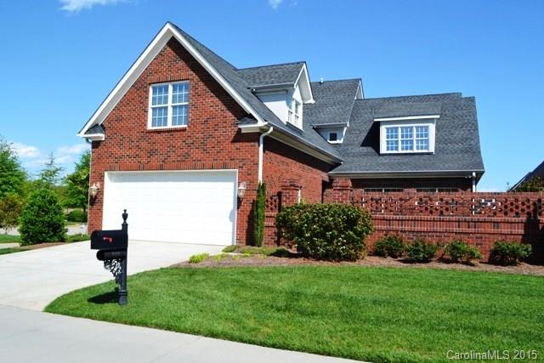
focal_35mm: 30
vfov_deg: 43.6
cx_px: 272
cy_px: 182
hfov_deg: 61.9
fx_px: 453
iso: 100
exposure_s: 1/250
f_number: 8
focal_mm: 20
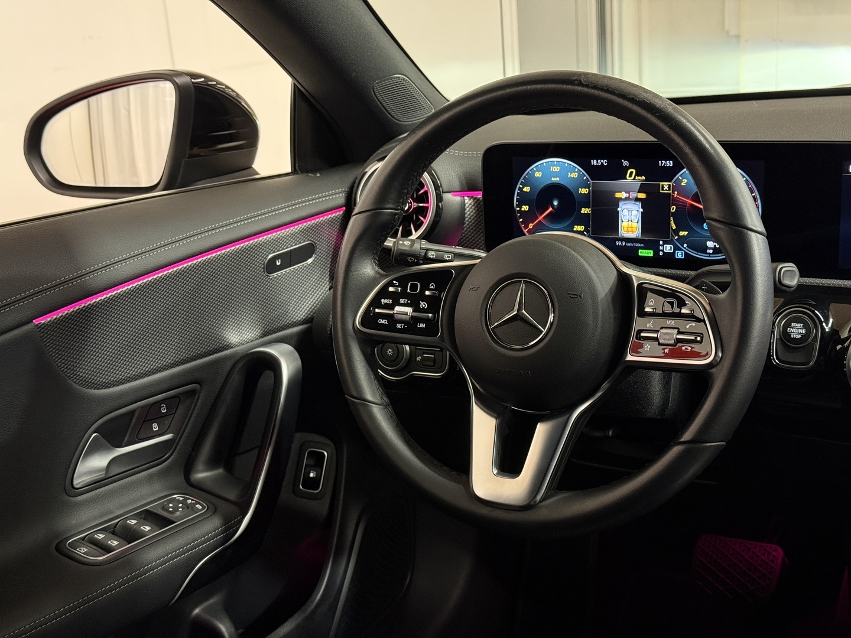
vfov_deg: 30.3
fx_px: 1180
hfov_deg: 39.7
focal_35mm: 48
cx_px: 426
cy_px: 319
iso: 400
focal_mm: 6.76
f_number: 1.78
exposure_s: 1/40
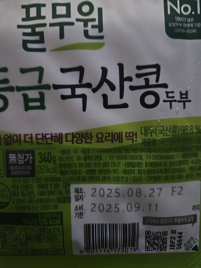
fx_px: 178
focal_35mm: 23
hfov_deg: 58.9
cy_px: 134
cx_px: 100
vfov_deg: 73.9
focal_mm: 5.4
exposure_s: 1/20
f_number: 1.8
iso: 1250
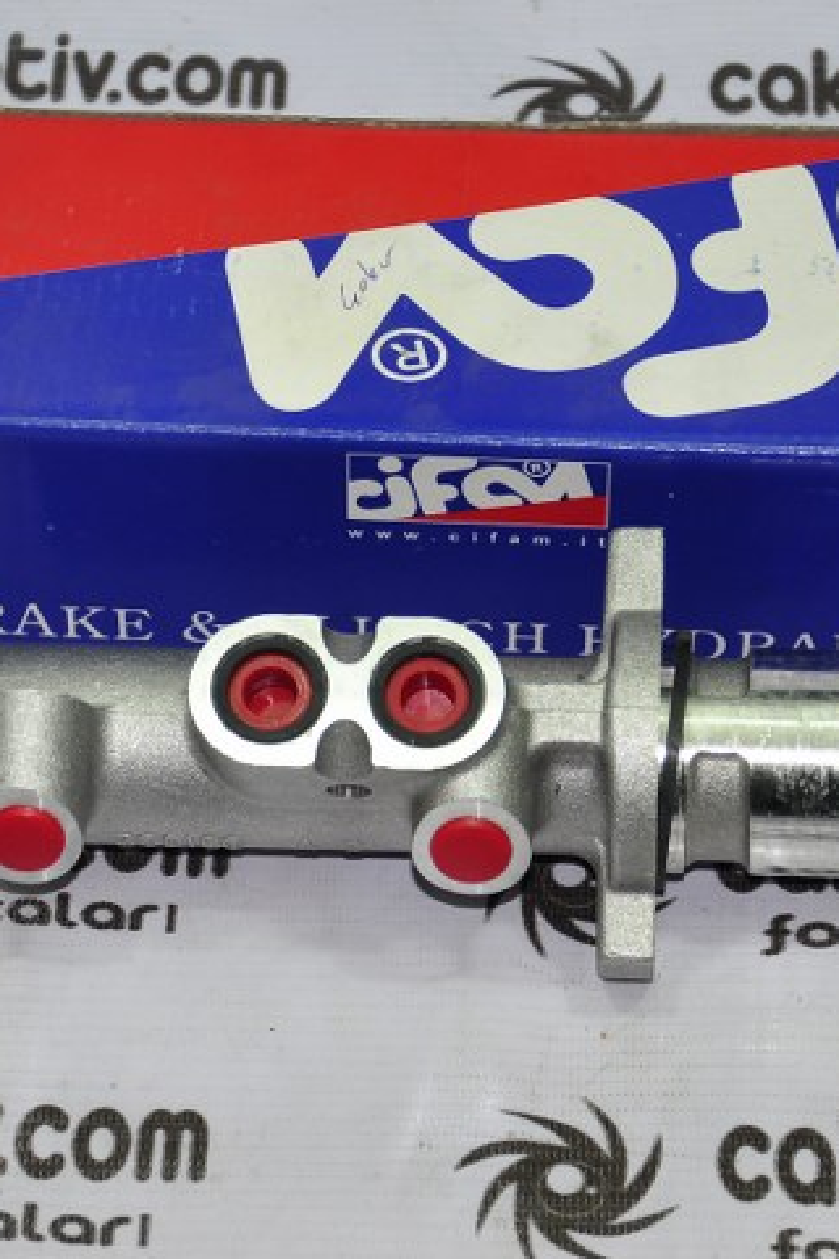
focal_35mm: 146
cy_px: 640
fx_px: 5104
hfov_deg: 9.4
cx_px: 380
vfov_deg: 14.1
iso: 200
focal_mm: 52
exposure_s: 1/60
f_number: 5
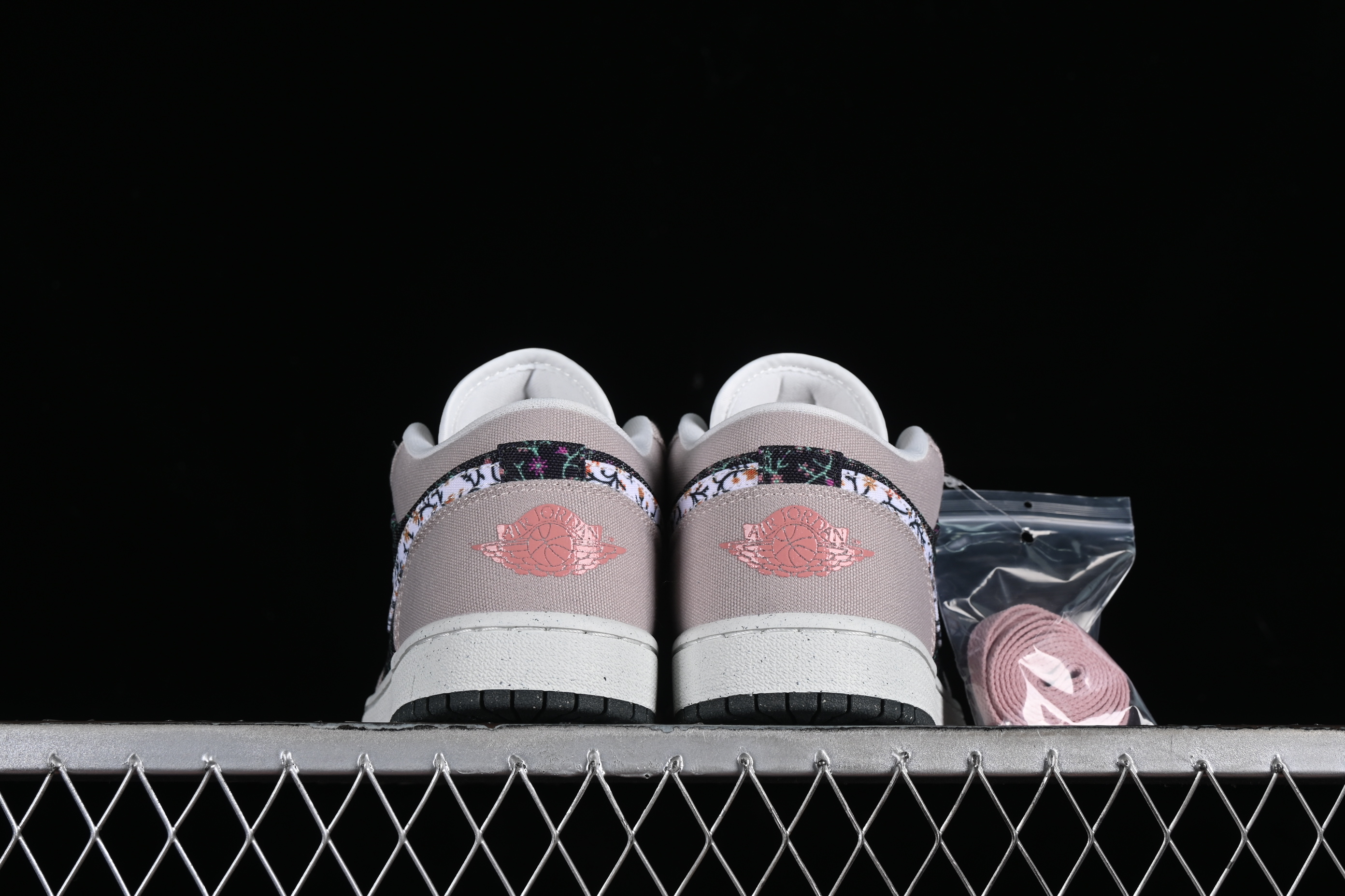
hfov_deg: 27.0
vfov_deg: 18.2
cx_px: 672
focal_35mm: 75
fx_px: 2802
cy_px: 448
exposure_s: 1/80
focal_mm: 50
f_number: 8
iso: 160
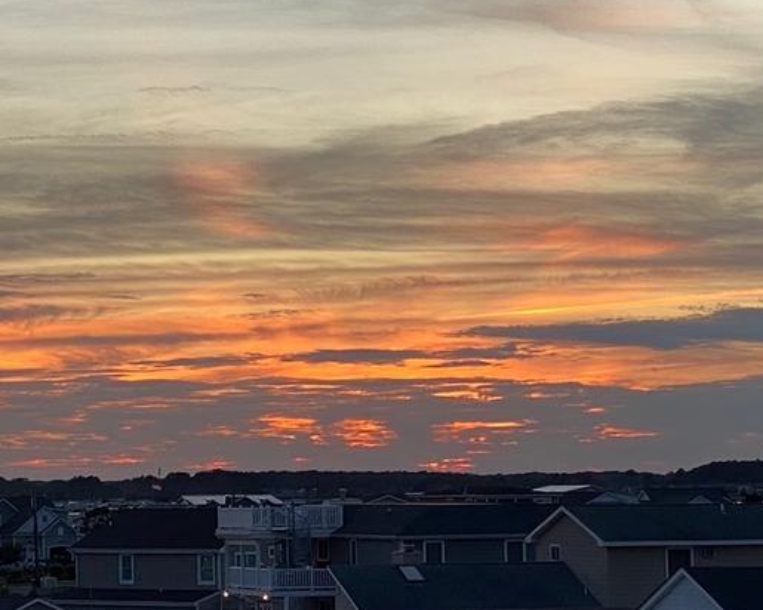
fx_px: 3207
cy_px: 318
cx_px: -24
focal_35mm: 142
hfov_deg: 13.4
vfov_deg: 10.9
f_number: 2
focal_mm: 6
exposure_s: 1/122
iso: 40
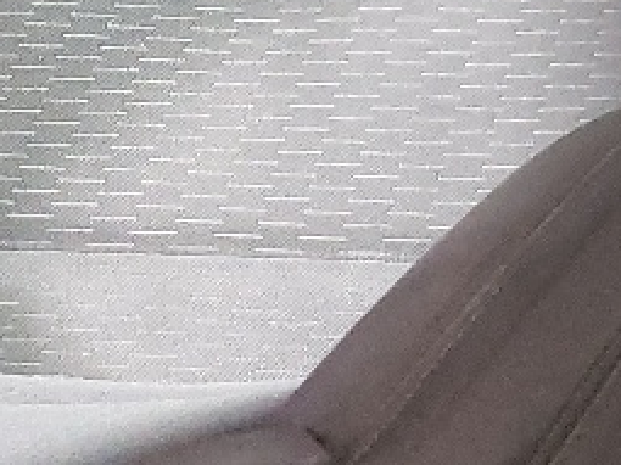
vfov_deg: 8.8
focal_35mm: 163
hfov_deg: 10.9
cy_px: -290
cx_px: 1310
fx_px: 2923
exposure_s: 1/24
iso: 405
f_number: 1.5
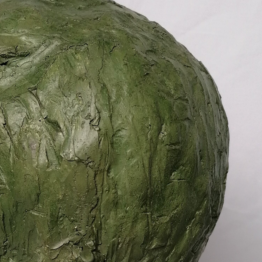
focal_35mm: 64
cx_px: 21
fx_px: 548
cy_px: 233
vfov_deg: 26.1
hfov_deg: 25.9
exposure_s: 1/100
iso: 80
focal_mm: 4.75
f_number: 1.8
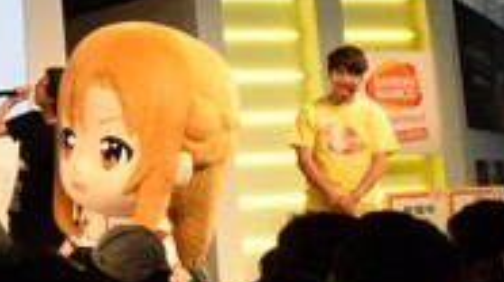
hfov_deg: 18.8
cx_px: -182
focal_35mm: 104
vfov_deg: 11.5
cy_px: 5
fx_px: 1388
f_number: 20
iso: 3200
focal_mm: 24
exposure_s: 1/100
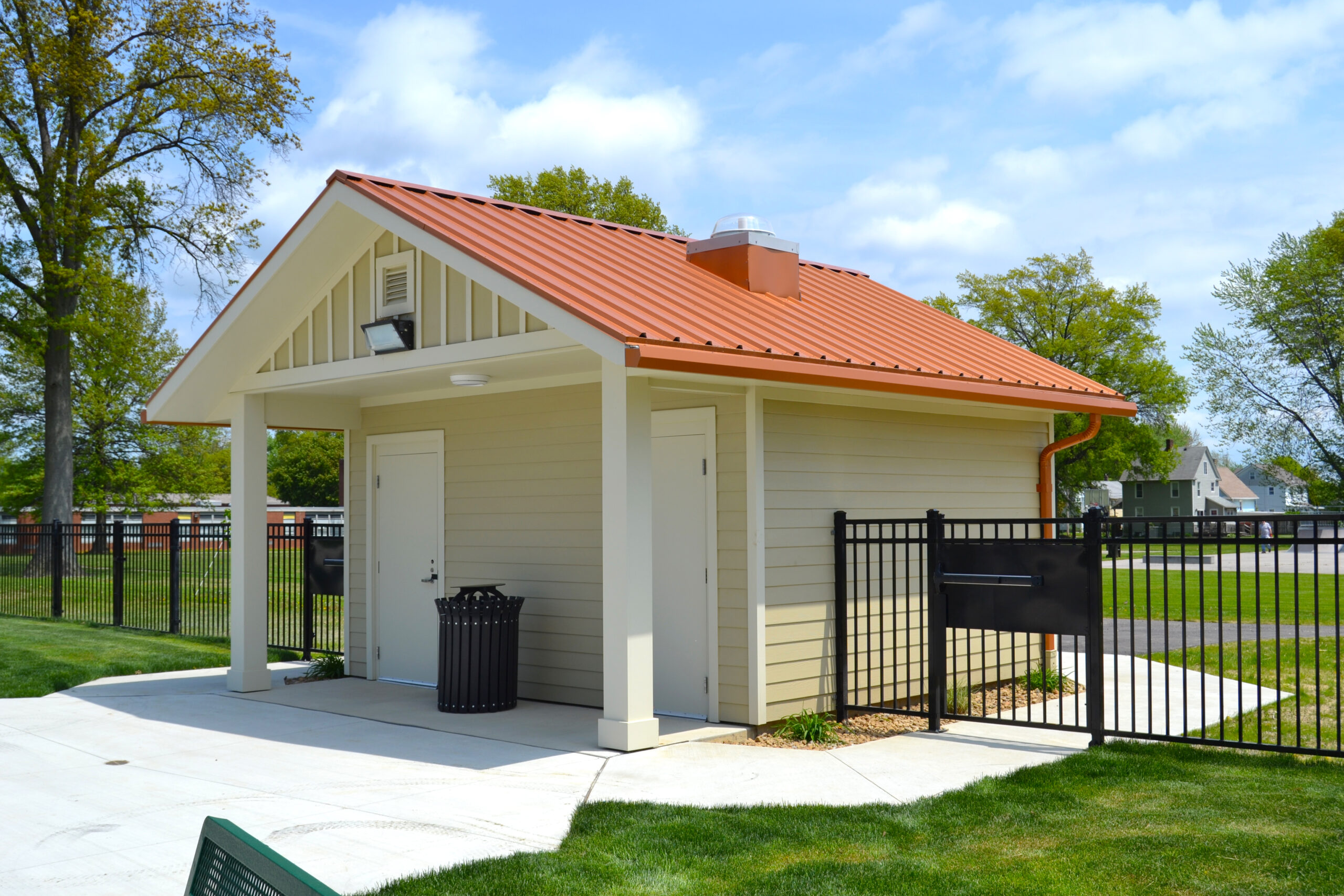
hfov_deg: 53.1
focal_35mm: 36
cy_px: 448
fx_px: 1344
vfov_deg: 36.9
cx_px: 672
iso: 100
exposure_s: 1/320
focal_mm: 24
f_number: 9
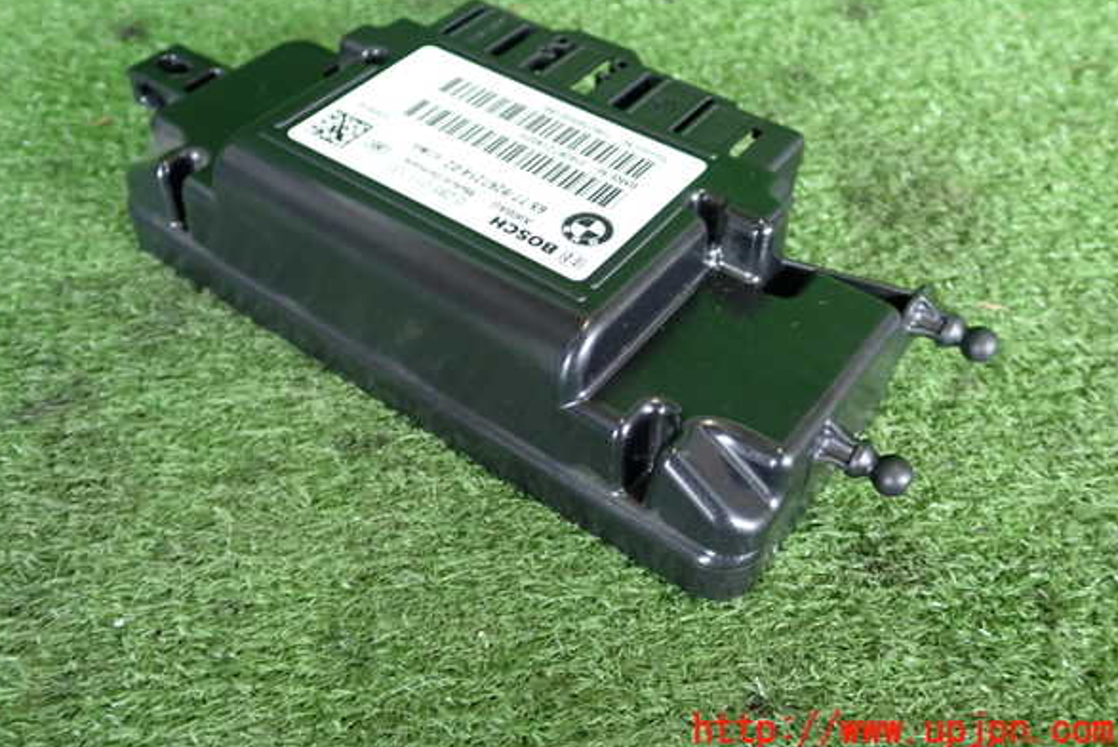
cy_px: 326
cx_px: 552
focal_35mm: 34
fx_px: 1056
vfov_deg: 38.9
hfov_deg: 55.8
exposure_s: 1/30
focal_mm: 5.79
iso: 320
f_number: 2.4
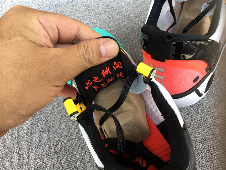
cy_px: 85
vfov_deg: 45.4
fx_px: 202
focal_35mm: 31
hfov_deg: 58.4
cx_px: 113
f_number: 2.4
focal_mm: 3.3
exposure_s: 1/100
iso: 25
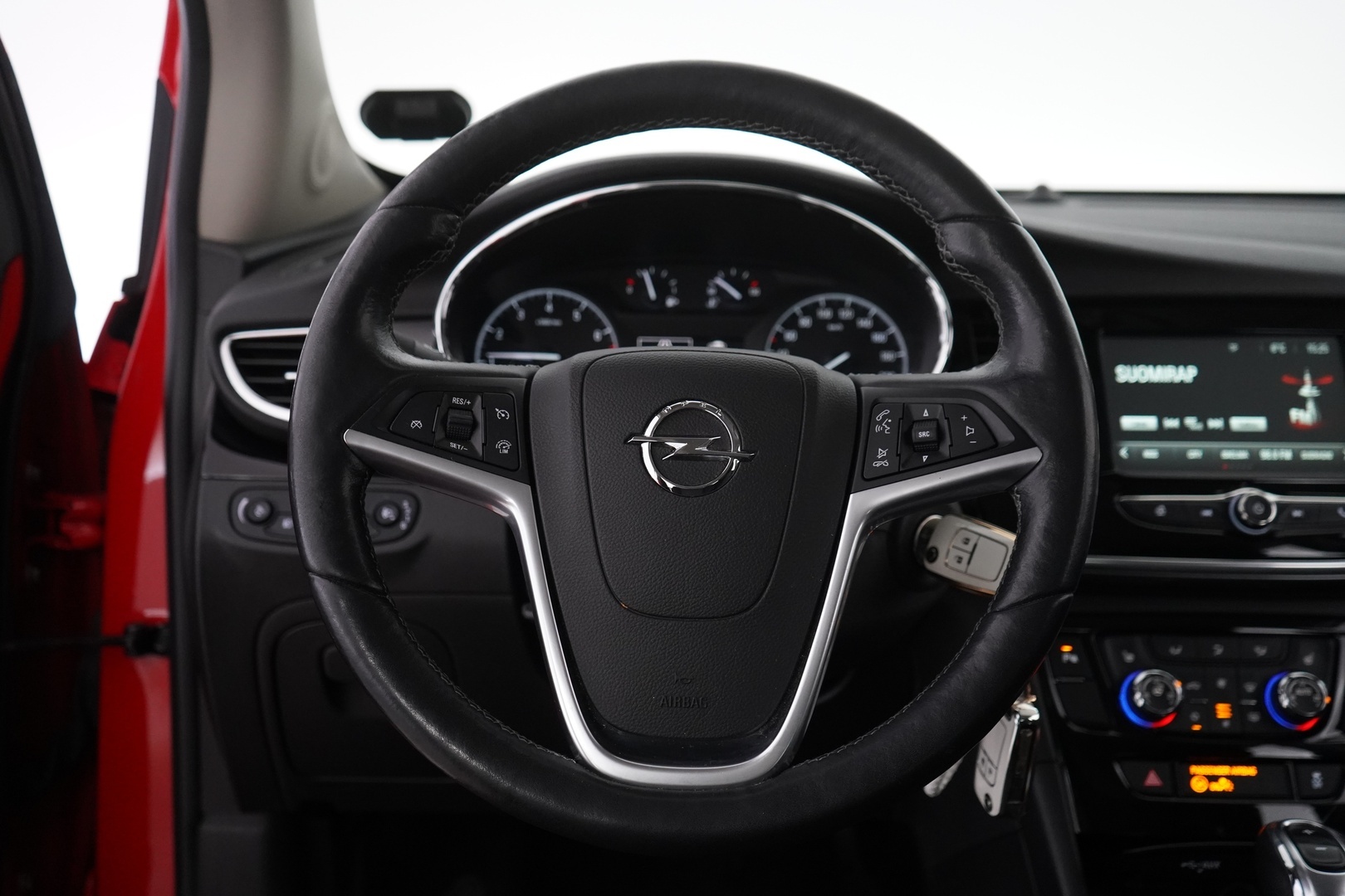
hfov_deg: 54.4
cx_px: 672
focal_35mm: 35
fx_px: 1308
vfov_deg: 37.9
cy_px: 448
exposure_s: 1/60
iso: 4000
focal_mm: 35
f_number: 4
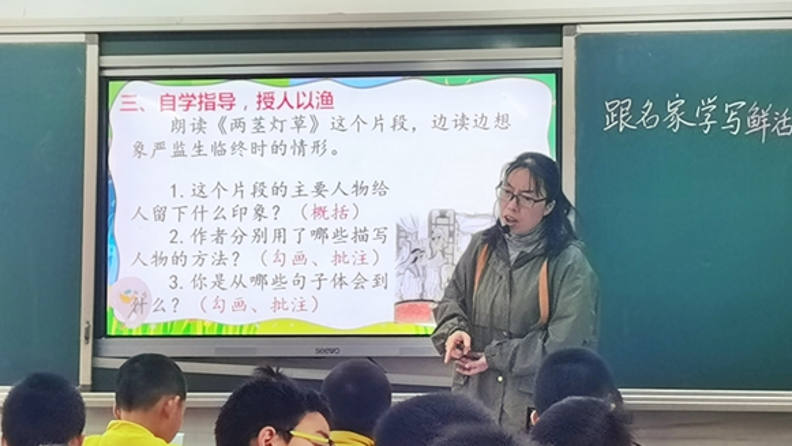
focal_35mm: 102
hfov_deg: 20.9
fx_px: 2142
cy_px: 288
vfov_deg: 11.9
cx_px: 417
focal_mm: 6.71
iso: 64
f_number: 1.9
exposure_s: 1/100
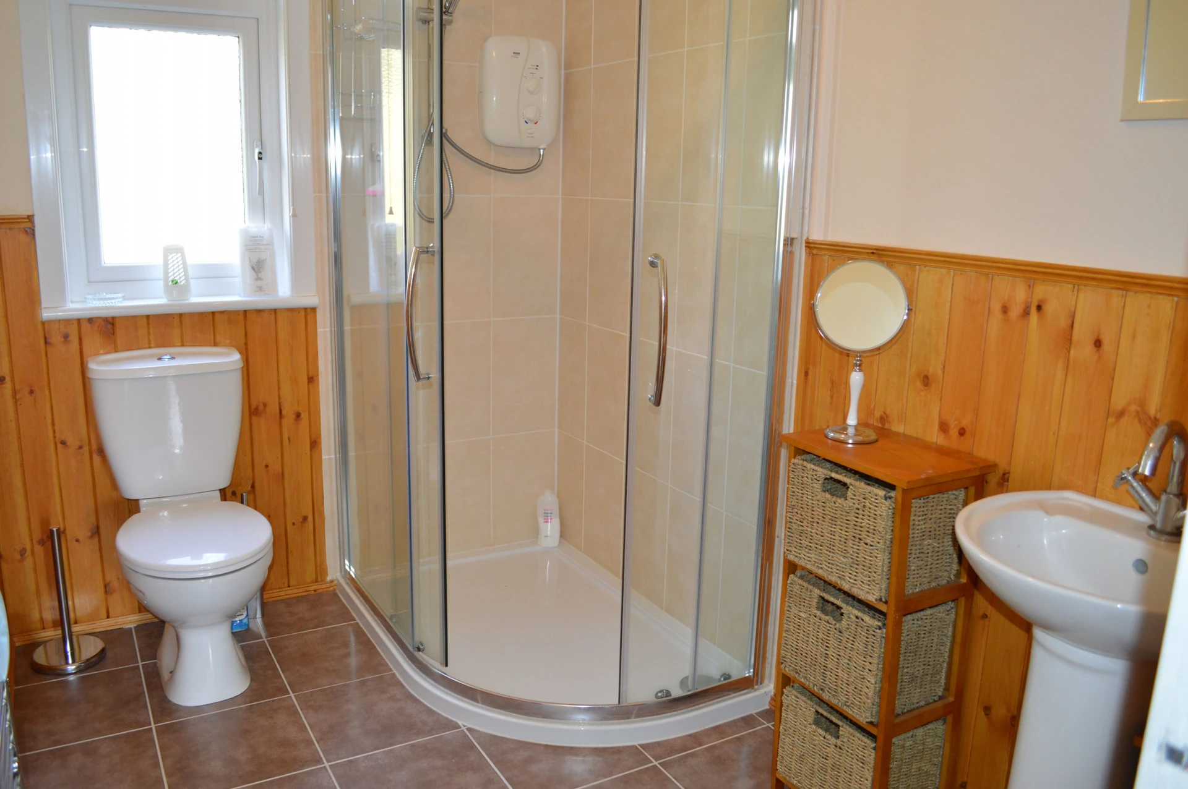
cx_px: 594
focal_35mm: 27
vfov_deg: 47.8
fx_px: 890
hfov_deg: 67.4
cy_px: 394
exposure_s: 1/60
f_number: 4
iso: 400
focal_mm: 18
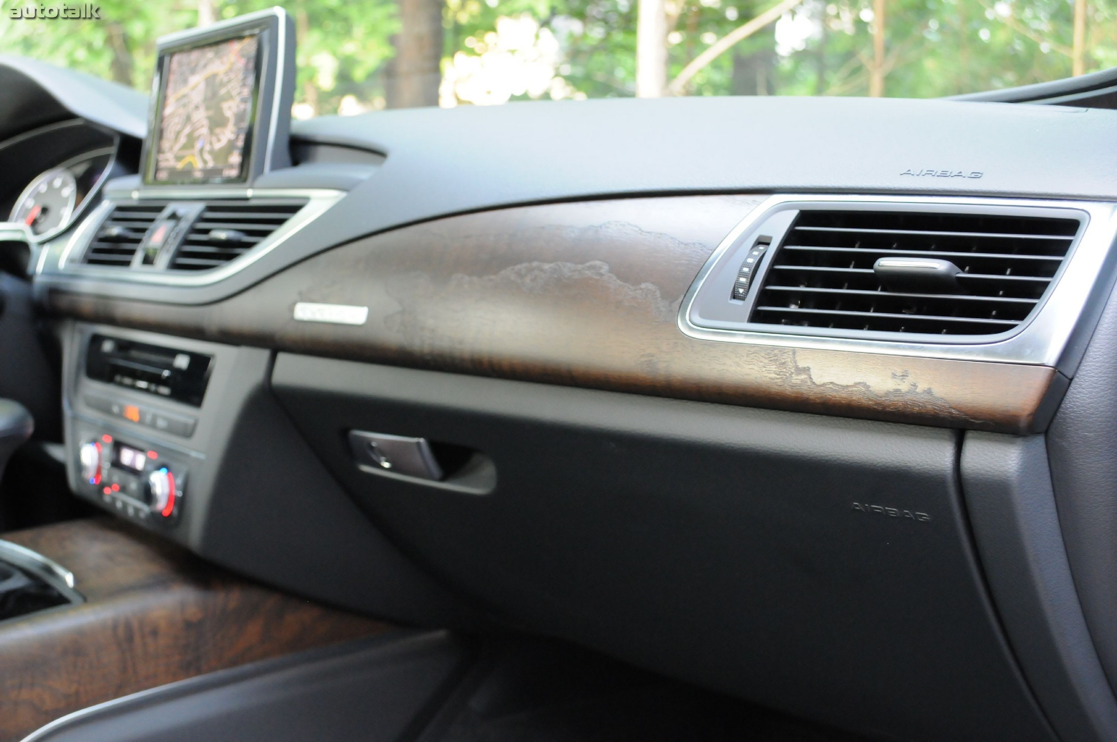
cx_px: 558
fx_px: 1348
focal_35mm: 44
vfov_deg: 30.8
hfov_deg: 45.0
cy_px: 371
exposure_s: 1/20
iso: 2000
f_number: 5.6
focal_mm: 29
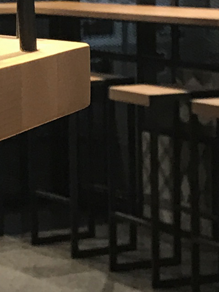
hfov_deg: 8.3
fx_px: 1494
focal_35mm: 177
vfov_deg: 11.1
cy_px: 74
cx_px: 0
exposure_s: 1/17
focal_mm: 3.99
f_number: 1.8
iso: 32
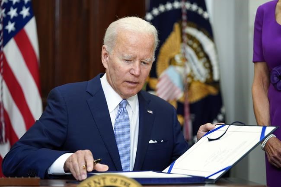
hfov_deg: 14.5
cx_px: 140
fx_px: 1108
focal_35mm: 142
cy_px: 94
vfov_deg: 9.7
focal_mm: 142
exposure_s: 1/400
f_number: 2.8
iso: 4000
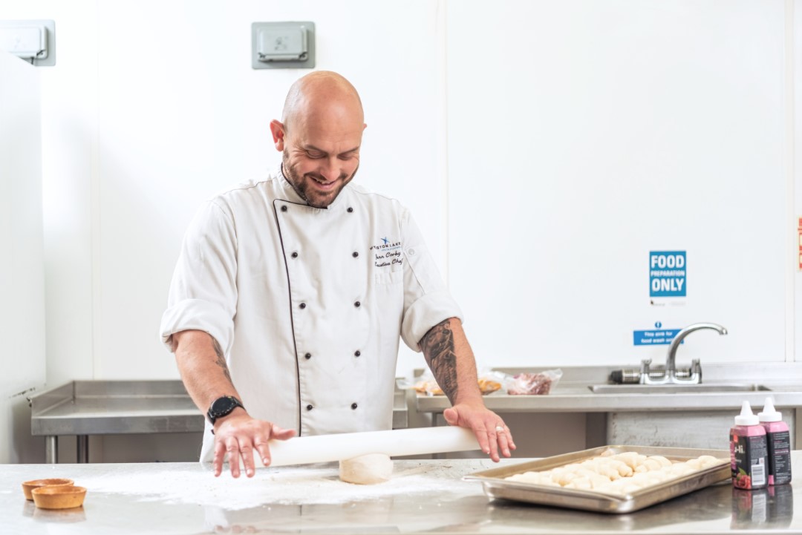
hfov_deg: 33.4
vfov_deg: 22.6
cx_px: 401
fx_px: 1337
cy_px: 268
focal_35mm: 60
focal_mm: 60
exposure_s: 1/200
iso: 200
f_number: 2.8
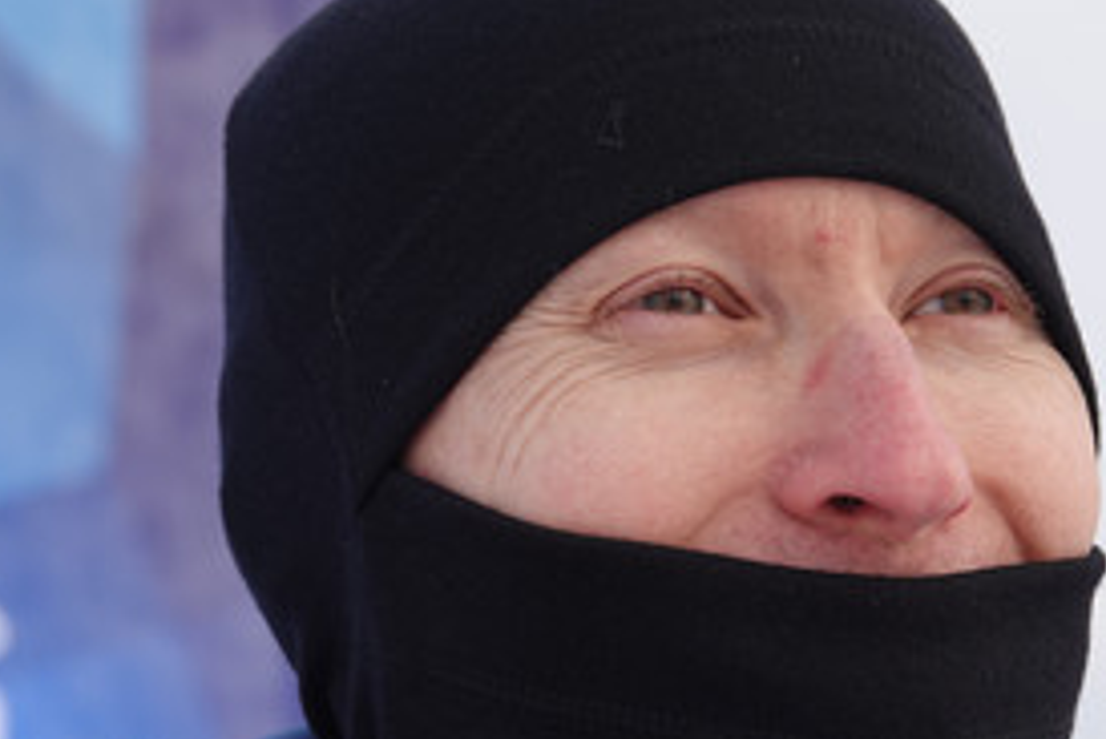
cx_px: 432
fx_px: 5041
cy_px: 436
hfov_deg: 12.5
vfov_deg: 8.4
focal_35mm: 164
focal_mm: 36.72
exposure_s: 1/320
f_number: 4
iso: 100
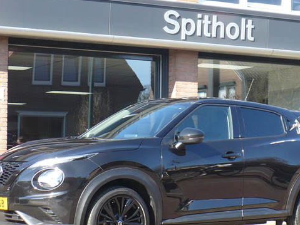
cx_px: 163
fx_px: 927
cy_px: 132
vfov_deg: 13.8
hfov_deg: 18.4
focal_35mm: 107
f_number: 3.1
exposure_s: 1/250
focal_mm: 8.9
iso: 100
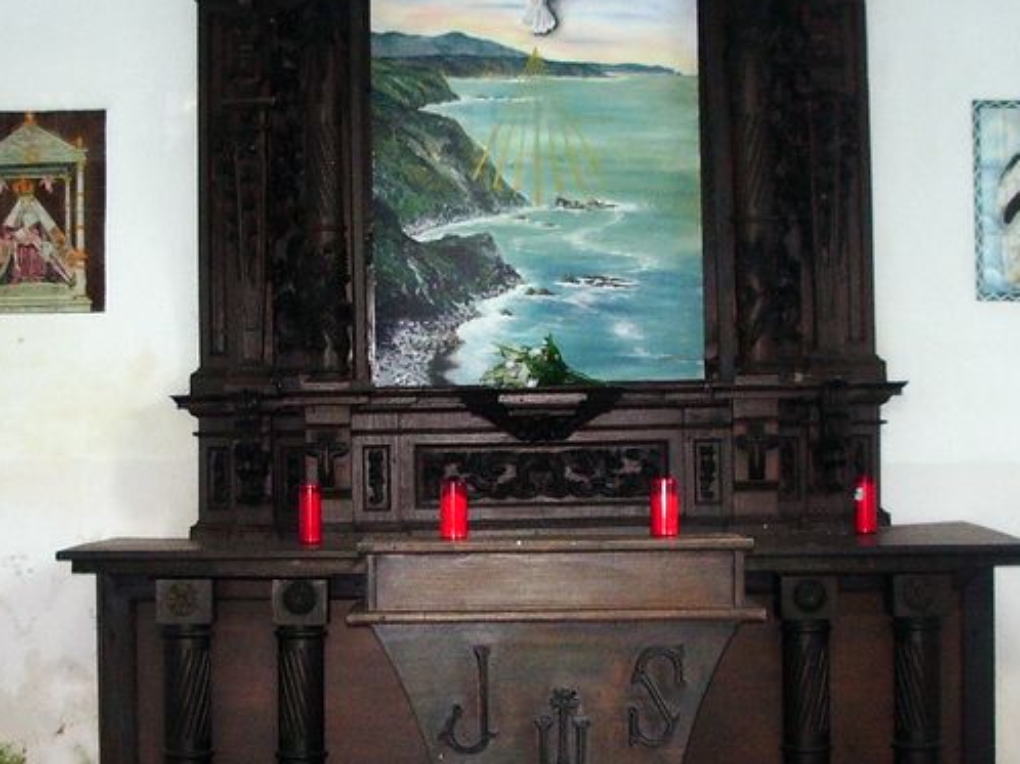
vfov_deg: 20.4
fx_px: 2121
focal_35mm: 72
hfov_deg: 27.0
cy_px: 387
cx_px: 483
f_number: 2.6
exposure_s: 1/40
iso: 100
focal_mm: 5.8
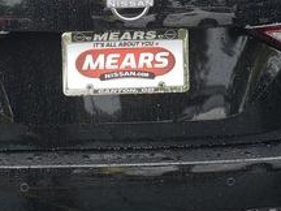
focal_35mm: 77
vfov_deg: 18.9
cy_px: 40
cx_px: 79
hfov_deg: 25.1
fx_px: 625
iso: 80
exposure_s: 1/120
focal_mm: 4.3
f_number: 2.4
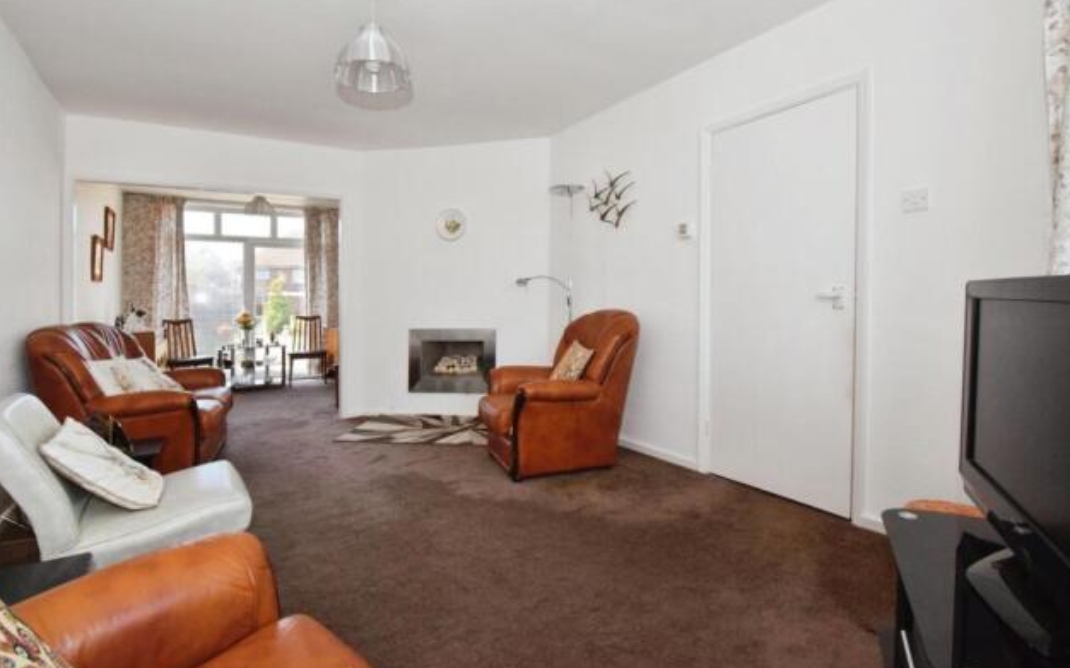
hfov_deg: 97.8
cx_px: 517
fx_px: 466
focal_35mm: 16
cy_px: 320
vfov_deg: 71.2
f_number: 11
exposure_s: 1/100
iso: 1000
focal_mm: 10
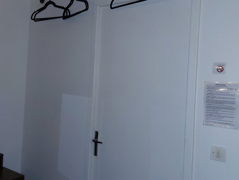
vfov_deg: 41.8
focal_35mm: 34
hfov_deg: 54.0
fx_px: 235
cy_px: 82
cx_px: 121
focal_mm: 5.23
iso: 320
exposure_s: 1/100
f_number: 1.8
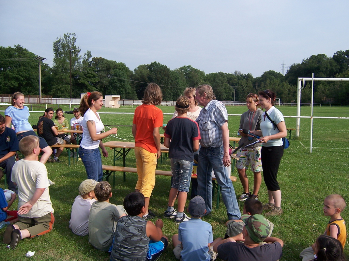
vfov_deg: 42.9
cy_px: 130
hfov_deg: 55.4
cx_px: 174
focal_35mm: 33
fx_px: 333
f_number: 4
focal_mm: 5.5
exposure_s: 1/750
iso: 80
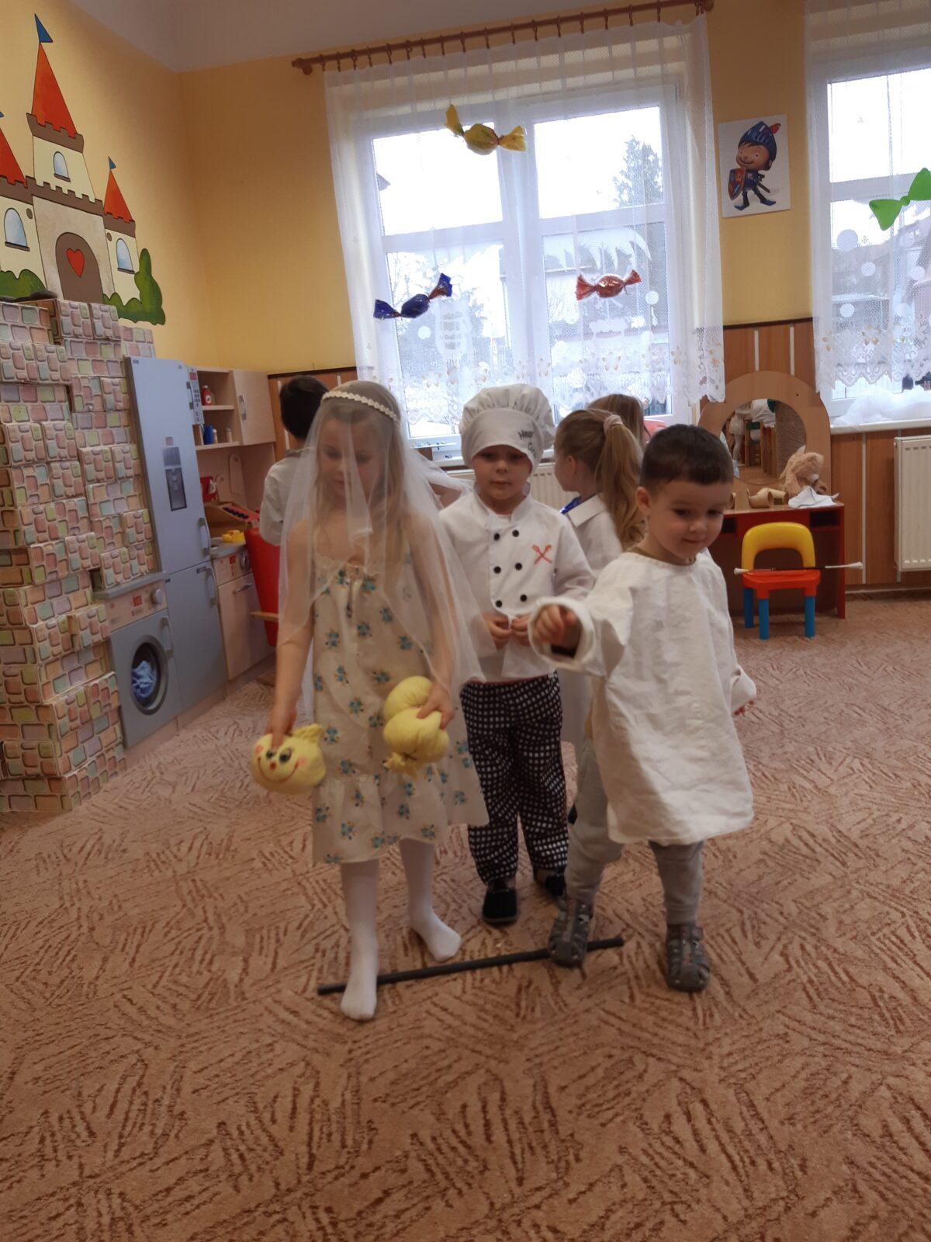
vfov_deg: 67.3
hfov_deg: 53.1
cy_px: 621
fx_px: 932
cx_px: 466
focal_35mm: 26
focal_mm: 3.92
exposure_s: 1/100
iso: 64
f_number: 1.7
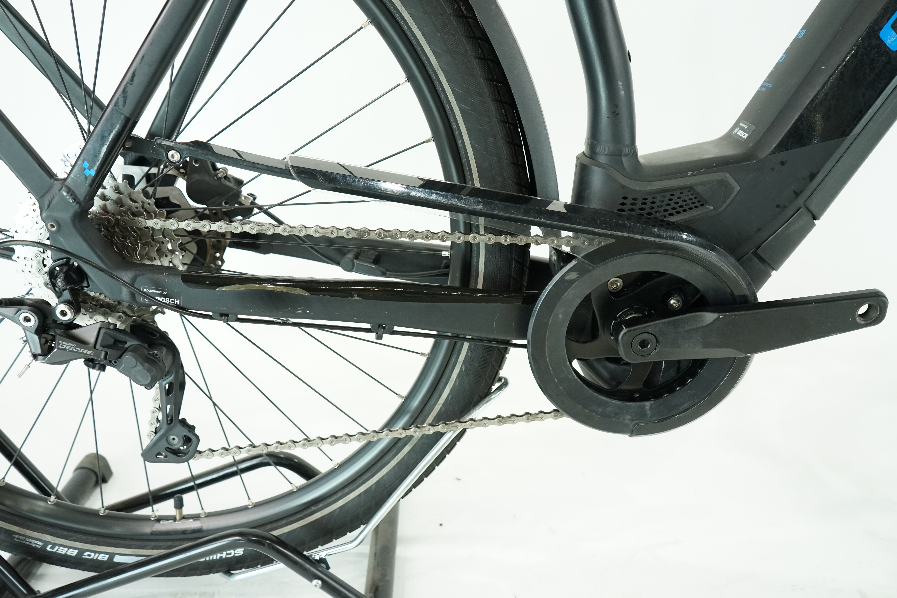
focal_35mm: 28
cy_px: 299
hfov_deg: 65.5
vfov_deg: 46.4
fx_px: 698
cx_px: 448
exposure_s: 1/200
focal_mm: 28
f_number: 5
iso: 2500
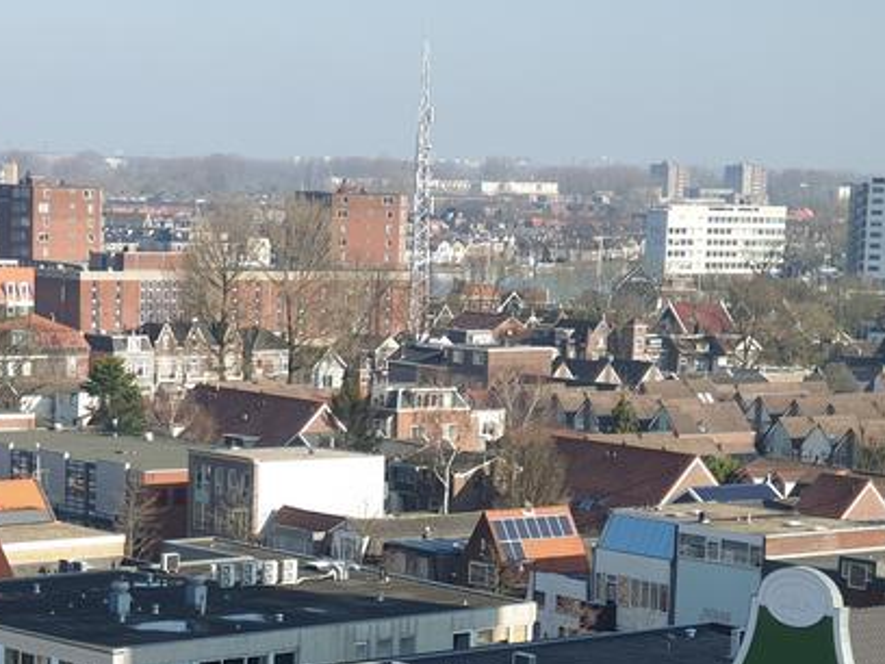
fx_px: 2608
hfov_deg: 19.2
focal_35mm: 102
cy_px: 634
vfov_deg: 14.3
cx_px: 280
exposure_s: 1/303
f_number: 2.4
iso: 25
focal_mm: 6
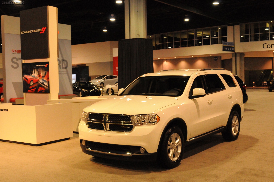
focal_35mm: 45
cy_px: 91
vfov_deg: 29.8
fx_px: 342
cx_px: 137
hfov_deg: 43.6
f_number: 7.1
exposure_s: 1/100
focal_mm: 30
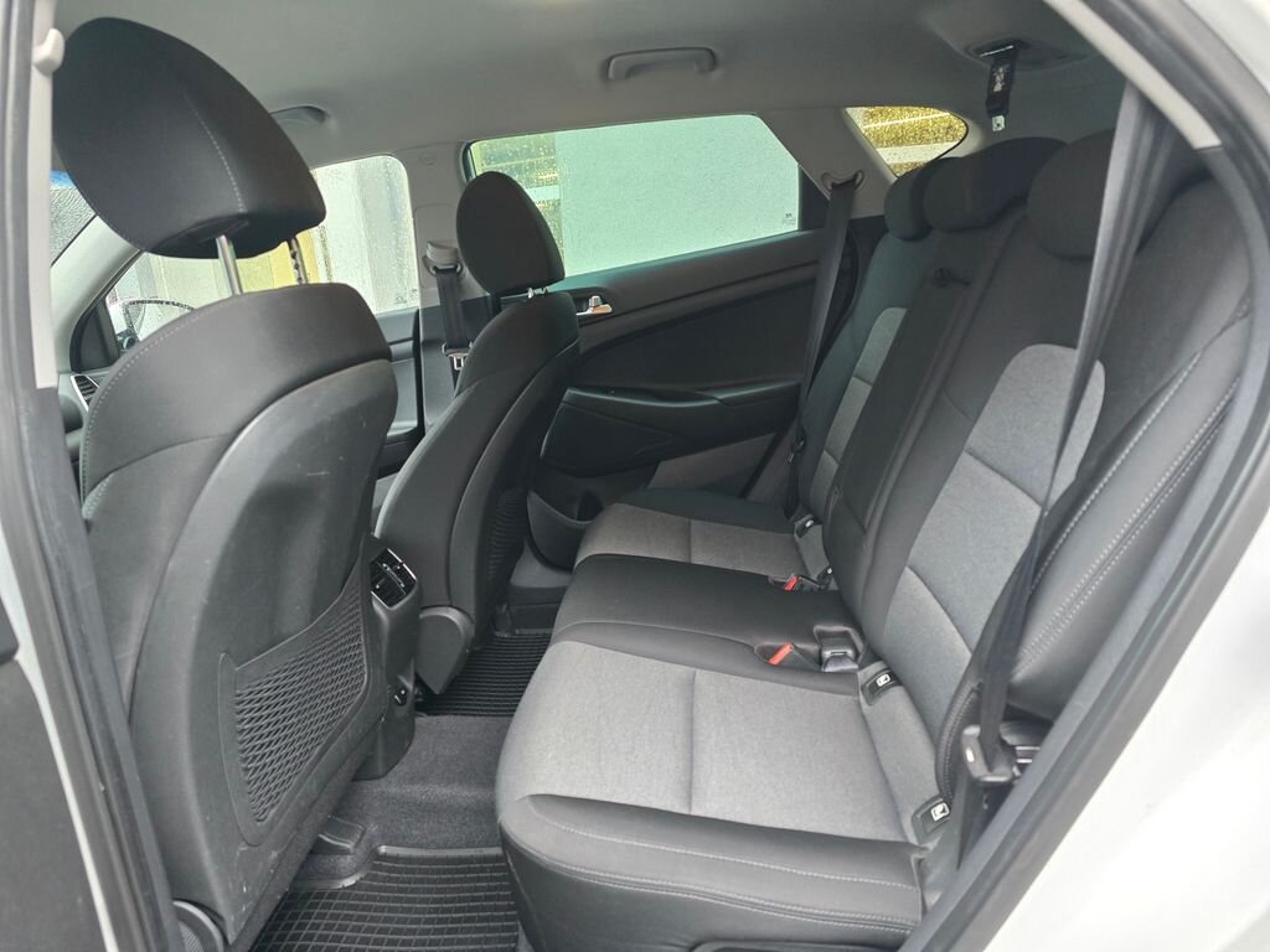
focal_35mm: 23
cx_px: 635
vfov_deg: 58.9
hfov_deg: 73.9
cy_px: 476
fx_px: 844
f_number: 1.7
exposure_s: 1/50
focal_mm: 6.3
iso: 1250
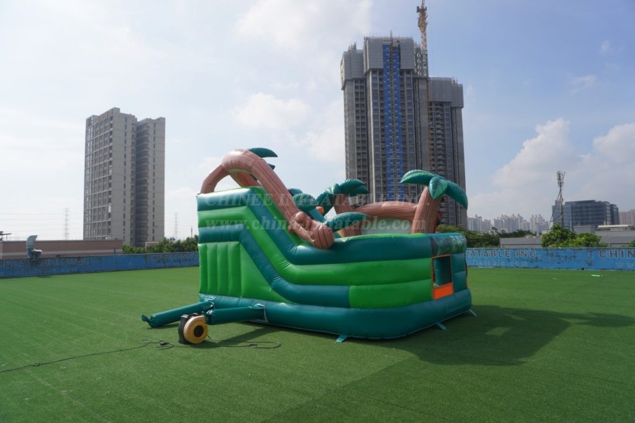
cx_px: 318
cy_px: 212
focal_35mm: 24
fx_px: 423
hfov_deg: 73.7
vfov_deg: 53.1
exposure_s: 1/800
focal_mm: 16
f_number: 4.5
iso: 100
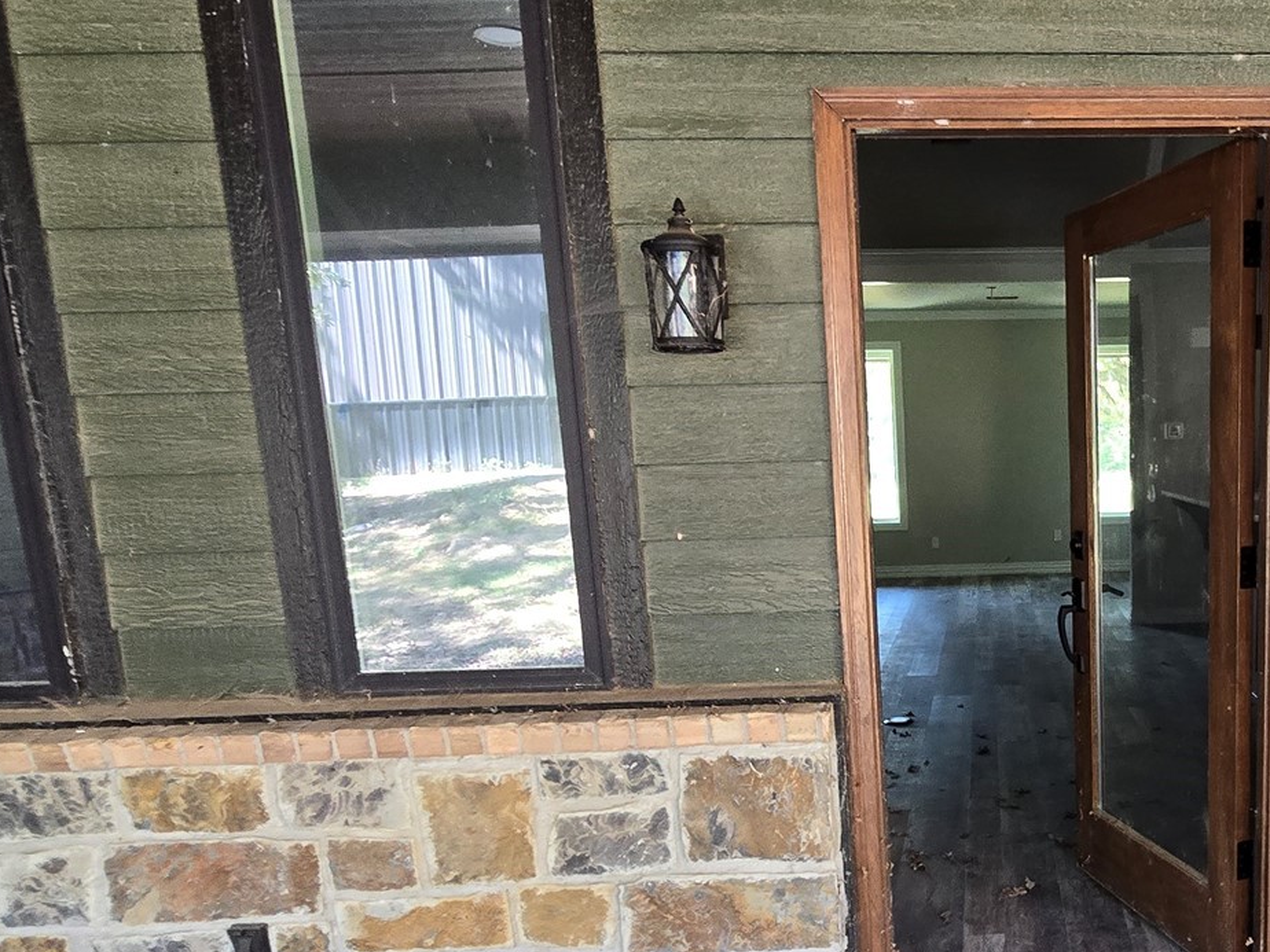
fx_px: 991
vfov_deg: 50.4
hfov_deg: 59.3
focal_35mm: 27
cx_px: 1046
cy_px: 636
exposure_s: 1/60
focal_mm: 2.2
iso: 200
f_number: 2.2
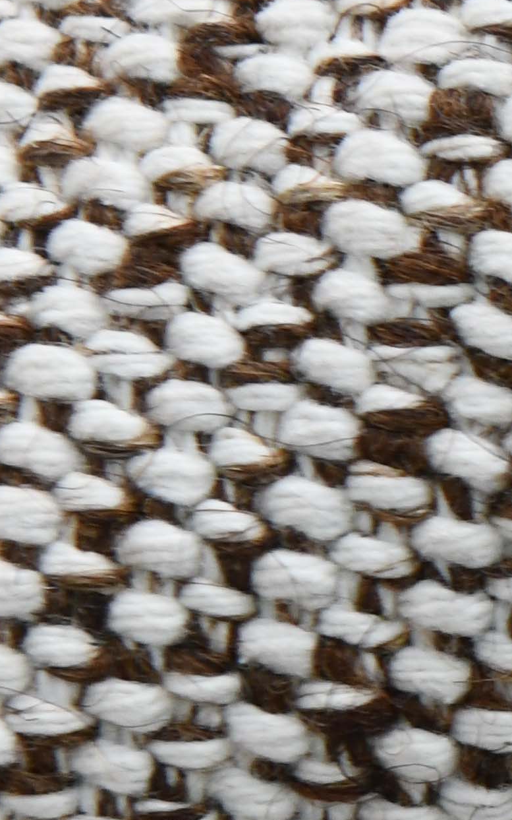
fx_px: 10581
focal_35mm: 474
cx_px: 2071
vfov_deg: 4.4
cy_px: -9
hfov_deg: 2.7
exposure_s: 1/100
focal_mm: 70
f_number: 5.6
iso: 400
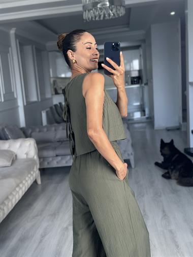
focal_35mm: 48
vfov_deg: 39.6
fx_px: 357
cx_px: 96
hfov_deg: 30.3
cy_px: 128
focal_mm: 6.86
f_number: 1.78
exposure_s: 1/106
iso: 125
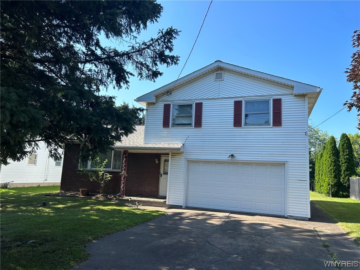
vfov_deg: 53.1
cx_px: 180
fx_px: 270
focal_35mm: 26
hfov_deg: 67.3
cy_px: 135
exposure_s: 1/1869
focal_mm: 5.7
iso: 50
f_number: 1.5
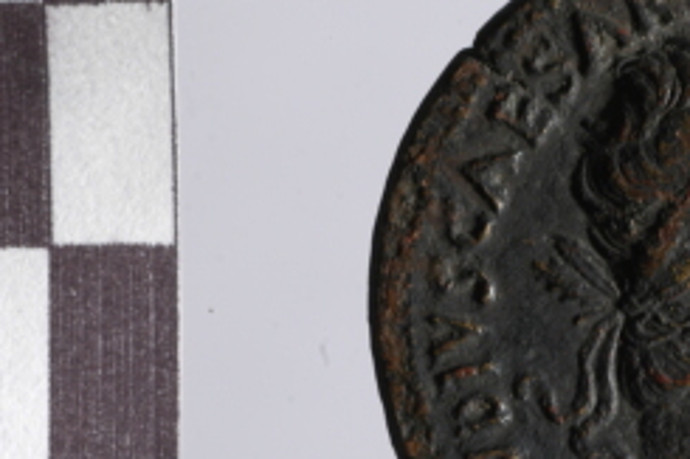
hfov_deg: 4.8
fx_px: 8217
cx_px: 620
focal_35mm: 429
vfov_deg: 3.2
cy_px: 310
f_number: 16
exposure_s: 1/8
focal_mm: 140
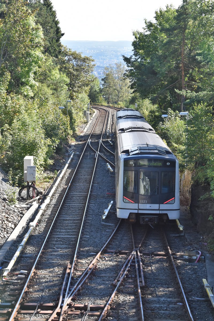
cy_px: 160
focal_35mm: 78
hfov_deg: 17.5
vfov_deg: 26.0
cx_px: 107
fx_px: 695
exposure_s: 1/500
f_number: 8
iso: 720
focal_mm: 52
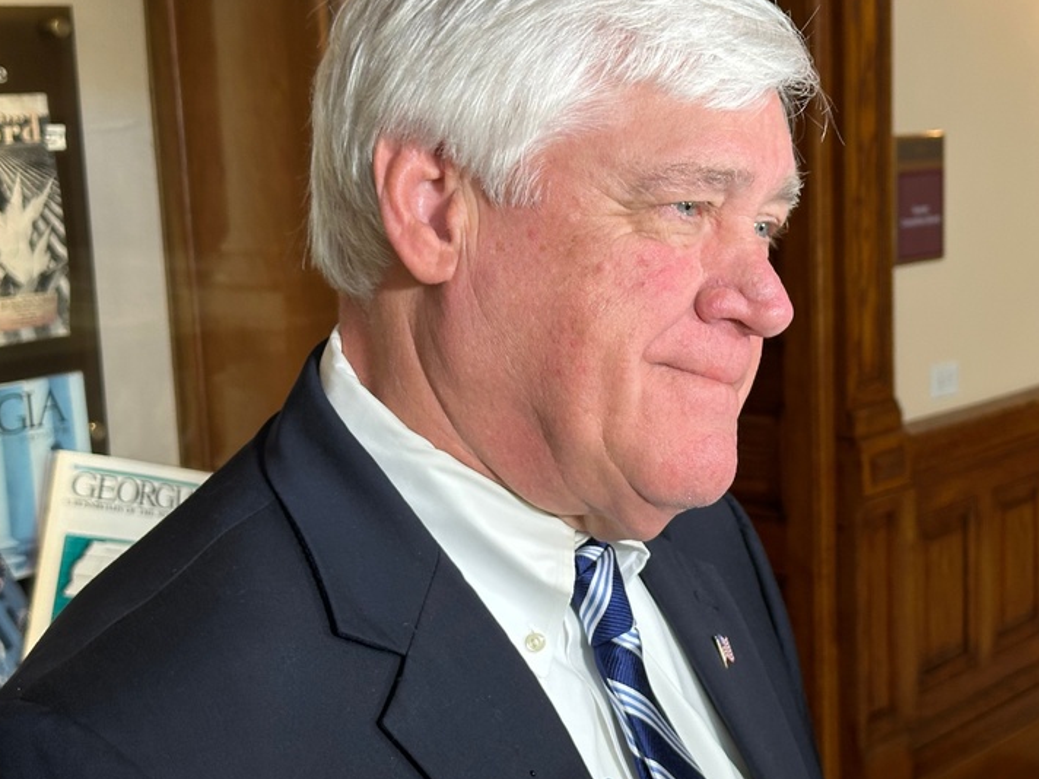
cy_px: 449
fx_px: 2071
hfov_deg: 28.0
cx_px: 702
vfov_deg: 21.3
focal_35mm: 69
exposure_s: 1/120
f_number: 1.78
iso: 50
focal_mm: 6.86
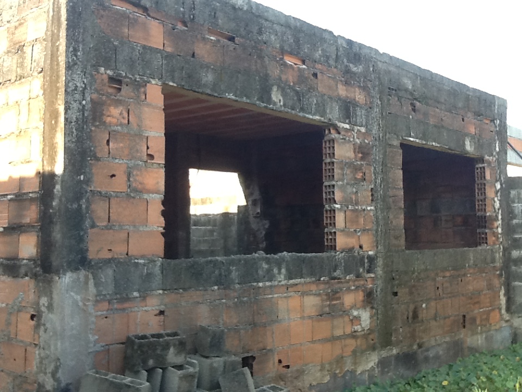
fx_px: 664
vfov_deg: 32.9
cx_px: 261
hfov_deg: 42.9
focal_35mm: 44
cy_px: 196
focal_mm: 2.03
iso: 40
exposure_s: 1/130
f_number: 2.4
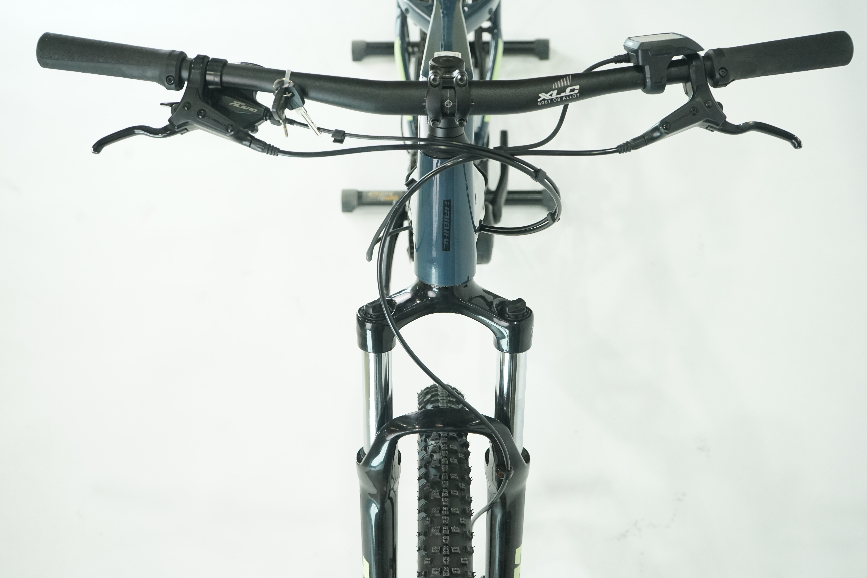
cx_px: 434
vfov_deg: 26.5
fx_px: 1228
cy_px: 289
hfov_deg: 38.9
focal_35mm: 51
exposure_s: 1/200
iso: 2500
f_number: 6.3
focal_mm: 51
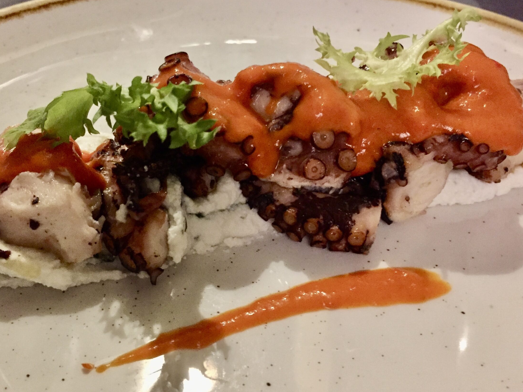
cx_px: 233
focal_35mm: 34
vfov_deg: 41.8
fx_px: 514
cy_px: 186
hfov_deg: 53.8
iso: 500
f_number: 2.2
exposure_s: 1/17
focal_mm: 4.15
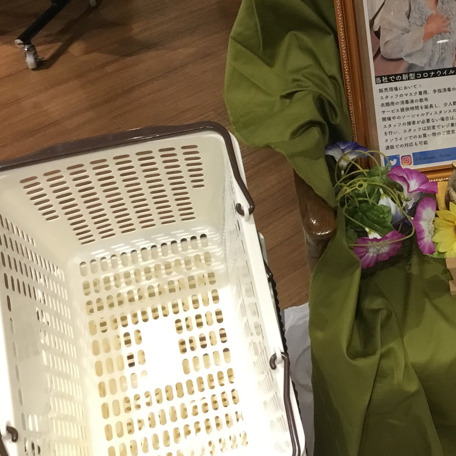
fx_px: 864
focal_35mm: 58
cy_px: 140
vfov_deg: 29.3
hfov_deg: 27.7
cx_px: 465
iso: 100
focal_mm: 3.3
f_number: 2.4
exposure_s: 1/30
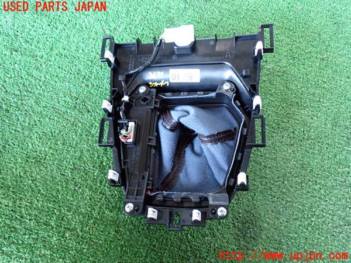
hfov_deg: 60.0
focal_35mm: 30
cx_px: 176
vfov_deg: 46.8
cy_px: 132
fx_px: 304
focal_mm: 5.4
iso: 640
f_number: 2.3
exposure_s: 1/30
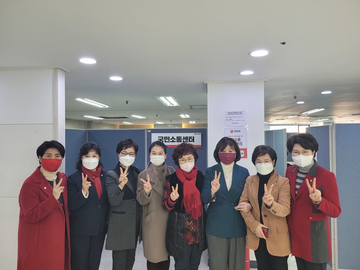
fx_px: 270
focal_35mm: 26
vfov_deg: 53.1
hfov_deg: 67.3
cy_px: 135
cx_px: 180
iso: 200
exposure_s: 1/120
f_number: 1.8
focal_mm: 5.4
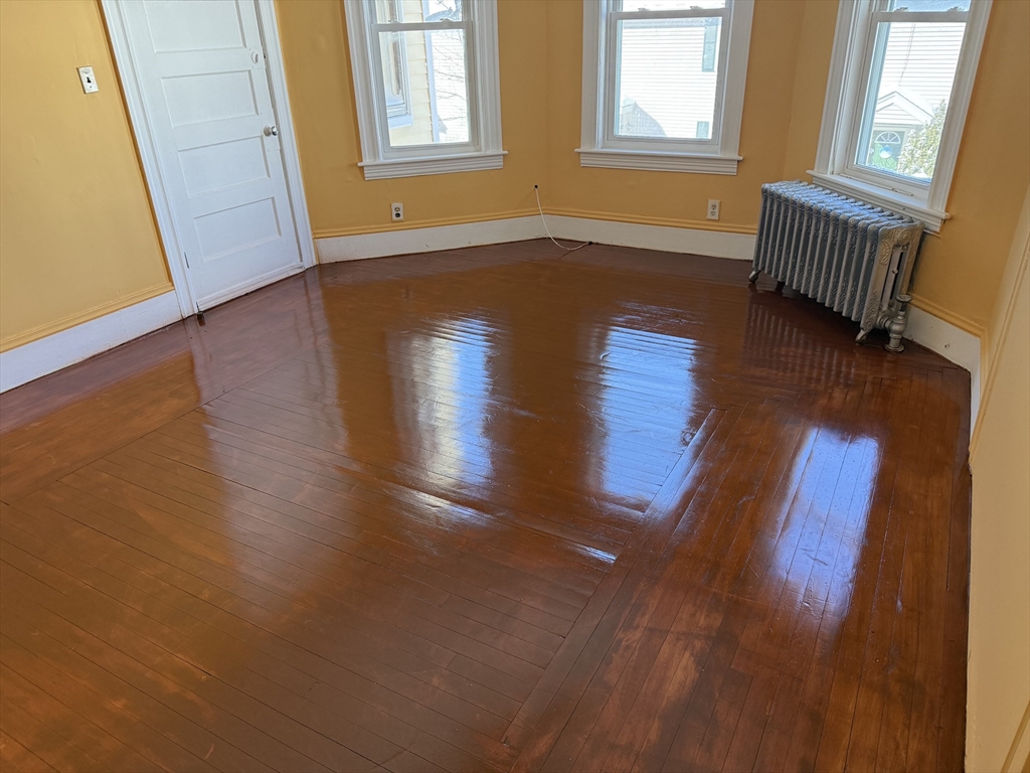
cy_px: 386
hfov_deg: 71.6
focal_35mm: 24
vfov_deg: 56.8
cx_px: 515
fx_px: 714
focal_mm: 6.76
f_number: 1.78
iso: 200
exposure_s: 1/122
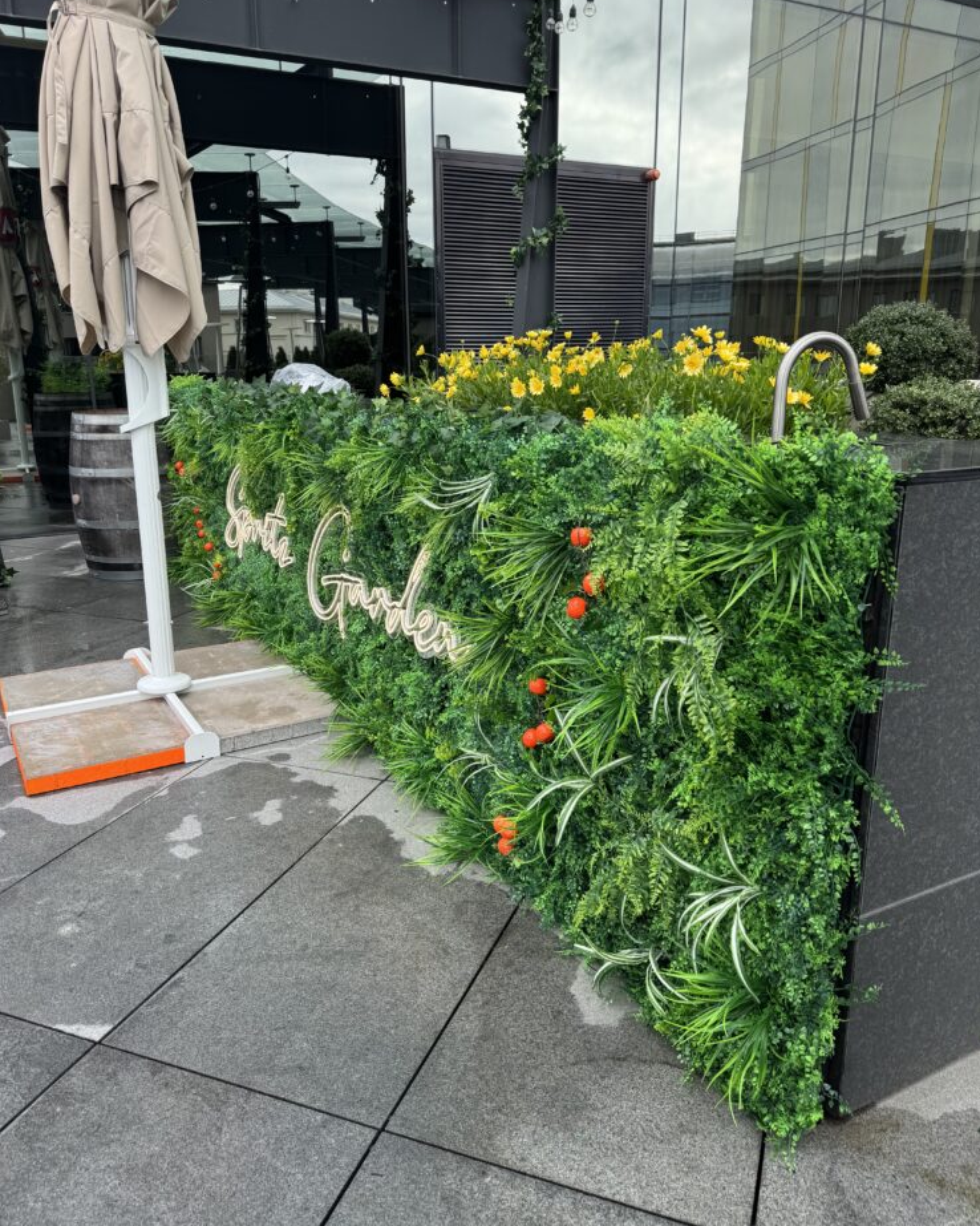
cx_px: 478
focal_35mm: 26
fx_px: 943
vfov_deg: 66.0
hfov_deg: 54.9
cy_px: 588
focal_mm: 6.76
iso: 80
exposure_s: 1/739
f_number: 1.78
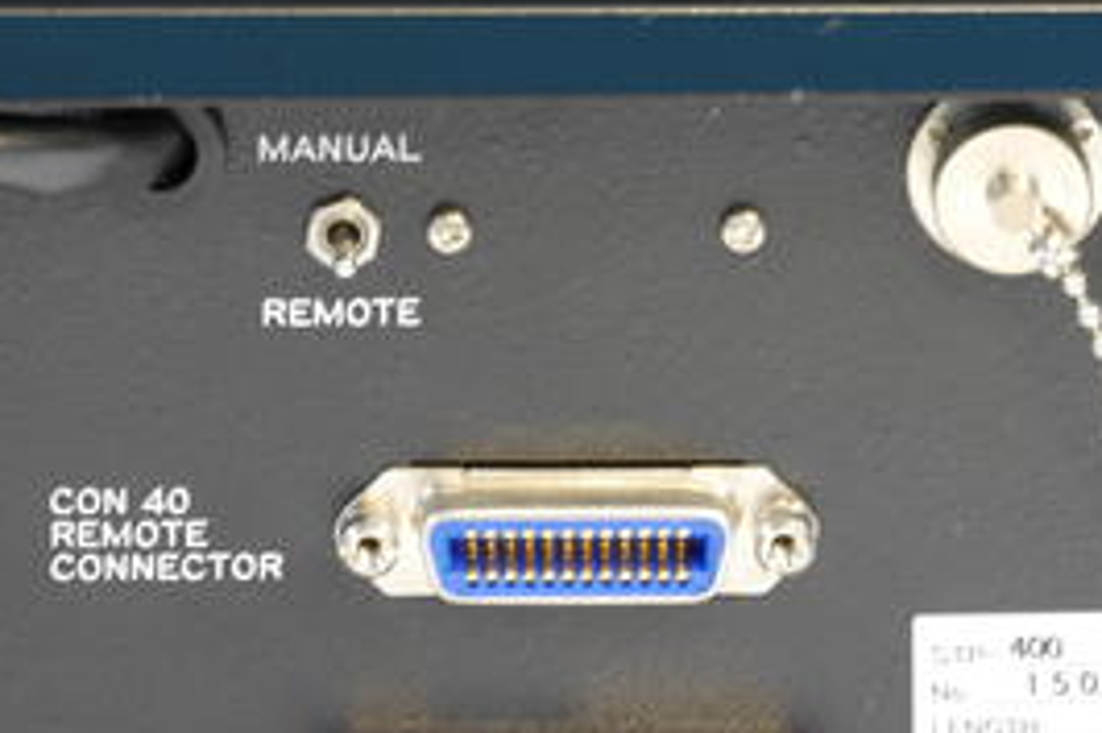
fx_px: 13399
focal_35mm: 438
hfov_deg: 4.7
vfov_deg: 3.1
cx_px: 460
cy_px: 563
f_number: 8
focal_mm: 140
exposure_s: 1/1.3
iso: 200
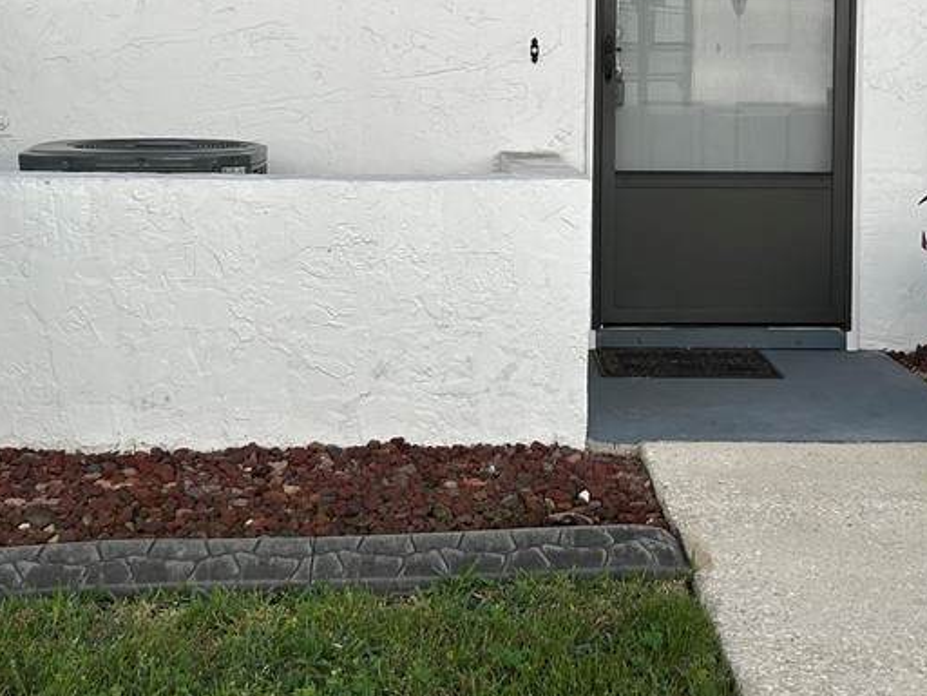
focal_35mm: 52
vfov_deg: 27.3
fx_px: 1393
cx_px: 545
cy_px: 116
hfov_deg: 36.7
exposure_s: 1/2513
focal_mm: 5.7
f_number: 1.5
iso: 50
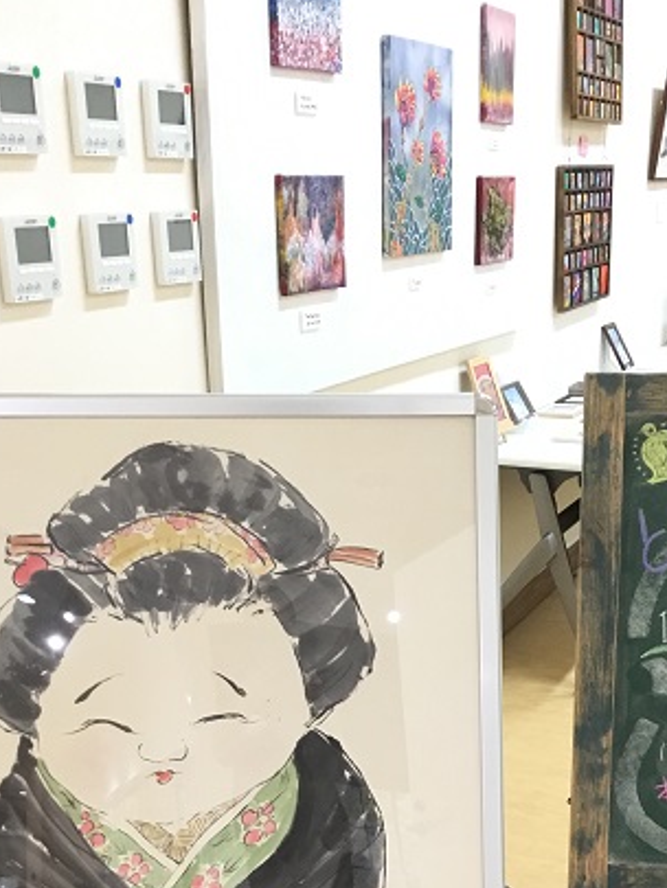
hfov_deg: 29.0
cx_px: 434
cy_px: 694
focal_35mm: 50
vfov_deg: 37.0
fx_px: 1284
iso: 100
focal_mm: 3.3
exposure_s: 1/30
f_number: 2.4
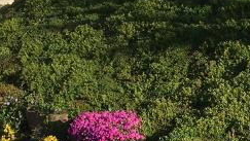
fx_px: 882
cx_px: 109
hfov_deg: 16.1
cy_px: 89
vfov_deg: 9.1
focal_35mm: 133
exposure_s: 1/1425
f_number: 2.2
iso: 25
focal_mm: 4.15
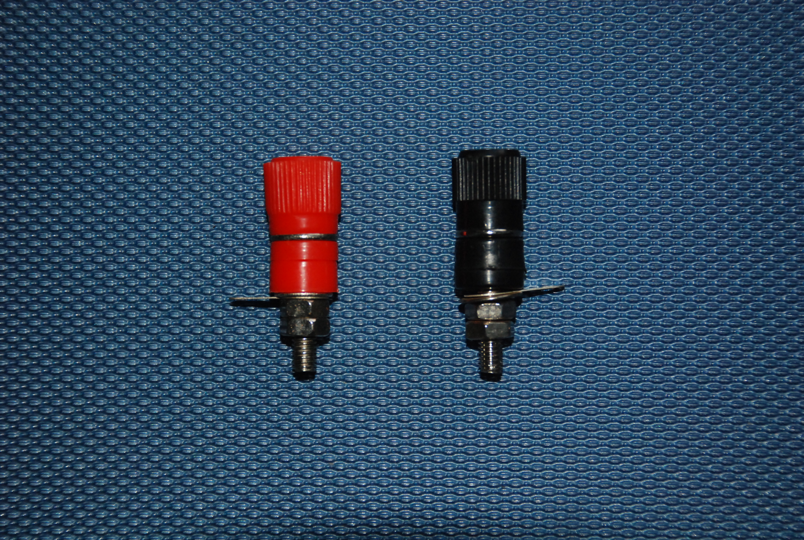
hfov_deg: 18.1
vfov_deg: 12.2
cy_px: 270
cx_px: 402
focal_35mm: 112
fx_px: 2518
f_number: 5.6
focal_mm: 75
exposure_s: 1/60
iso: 1000
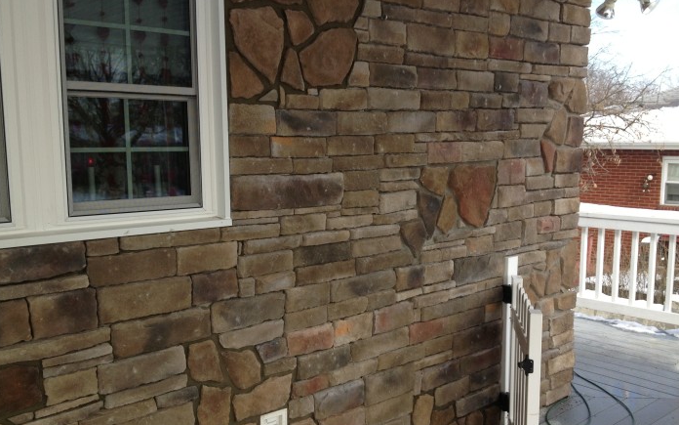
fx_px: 740
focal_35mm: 40
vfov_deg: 32.0
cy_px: 240
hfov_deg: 49.2
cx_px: 361
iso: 50
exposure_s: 1/525
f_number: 2.4
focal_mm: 4.28
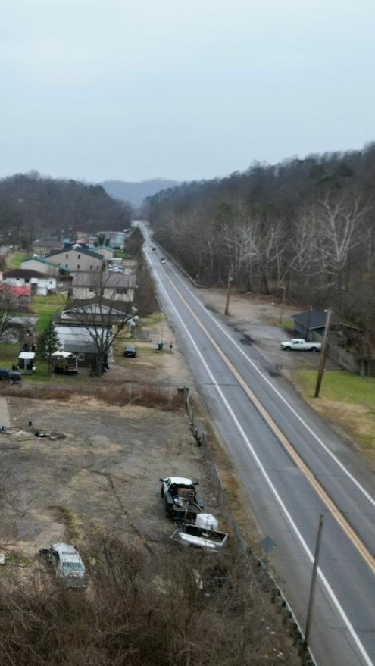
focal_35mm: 45
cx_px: -49
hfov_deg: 24.6
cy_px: 360
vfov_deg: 45.4
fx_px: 795
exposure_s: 1/350
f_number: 1.7
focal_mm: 6.72
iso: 120
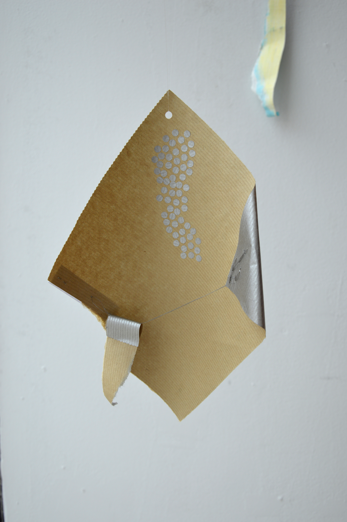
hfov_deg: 35.4
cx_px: 174
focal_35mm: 38
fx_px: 543
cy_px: 261
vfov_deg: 51.3
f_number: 5.6
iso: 125
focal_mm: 25
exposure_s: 1/125
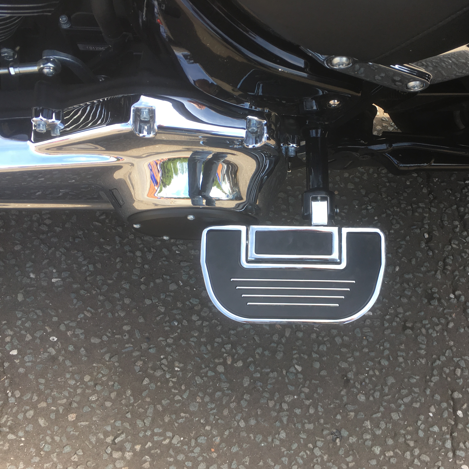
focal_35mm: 35
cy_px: 238
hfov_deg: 46.9
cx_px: 290
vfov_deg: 47.2
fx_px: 536
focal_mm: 4.15
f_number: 2.2
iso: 25
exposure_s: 1/199
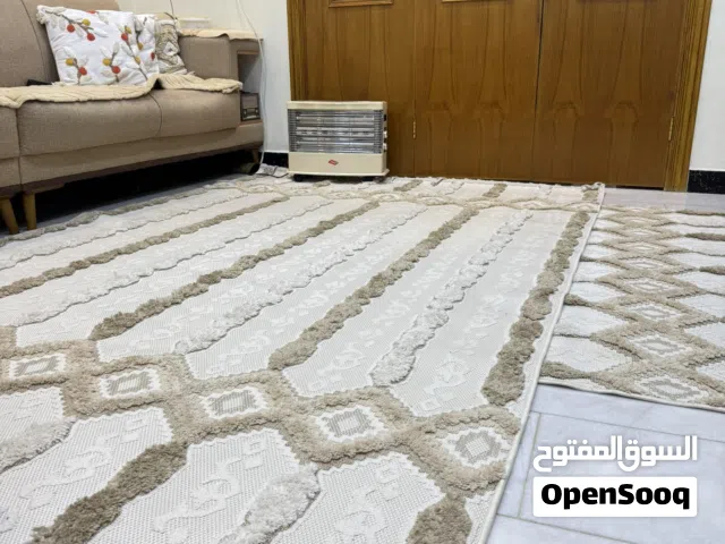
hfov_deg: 71.6
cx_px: 362
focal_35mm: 24
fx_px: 503
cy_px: 272
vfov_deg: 56.8
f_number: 1.78
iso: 100
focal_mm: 6.76
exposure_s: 1/100
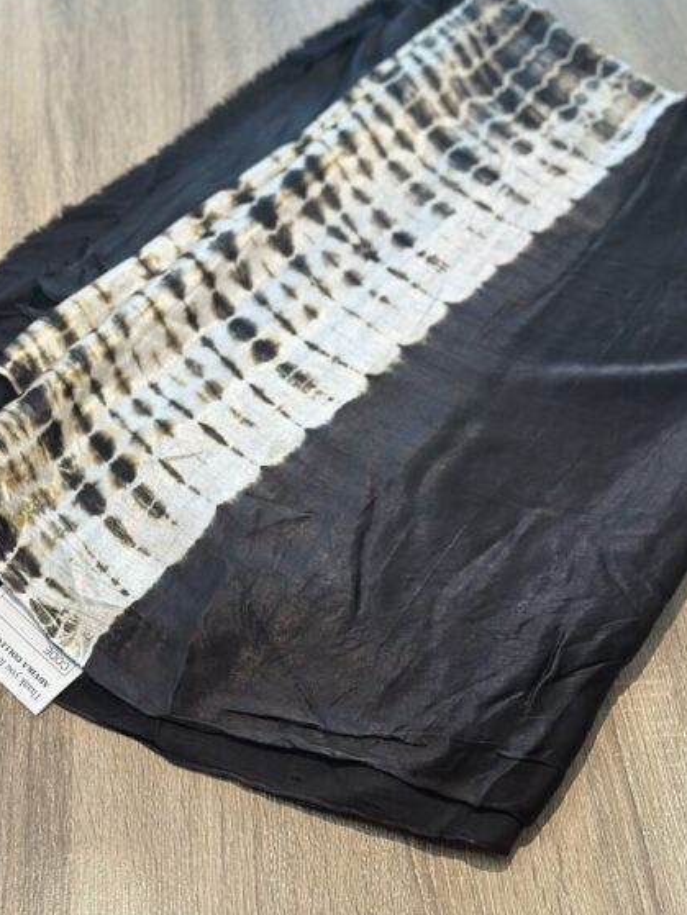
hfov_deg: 28.6
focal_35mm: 51
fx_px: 1349
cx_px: 357
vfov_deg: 37.5
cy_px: 445
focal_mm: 6.86
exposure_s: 1/60
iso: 250
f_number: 1.78
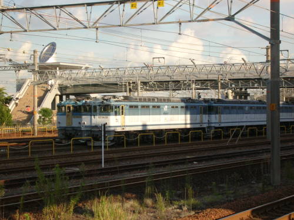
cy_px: 110
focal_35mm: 91
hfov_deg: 21.6
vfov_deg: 16.2
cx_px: 147
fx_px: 772
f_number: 4.5
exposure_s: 1/617
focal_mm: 15.2
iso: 100
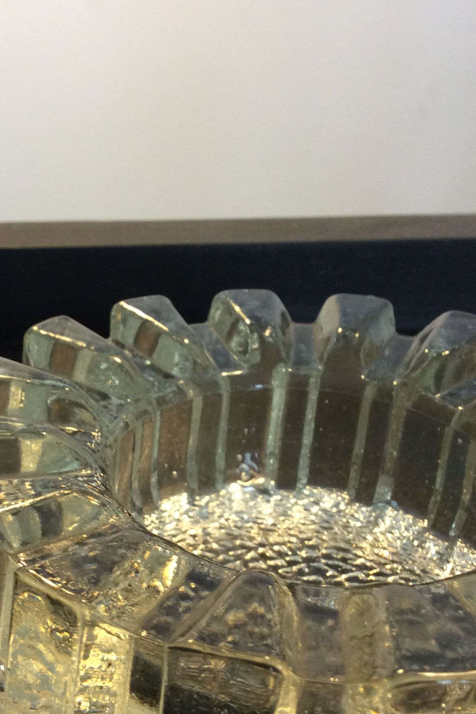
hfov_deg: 27.1
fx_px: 972
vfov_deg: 39.8
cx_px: 110
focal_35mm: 49
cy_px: 484
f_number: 2.4
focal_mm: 3.3
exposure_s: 1/25
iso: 100
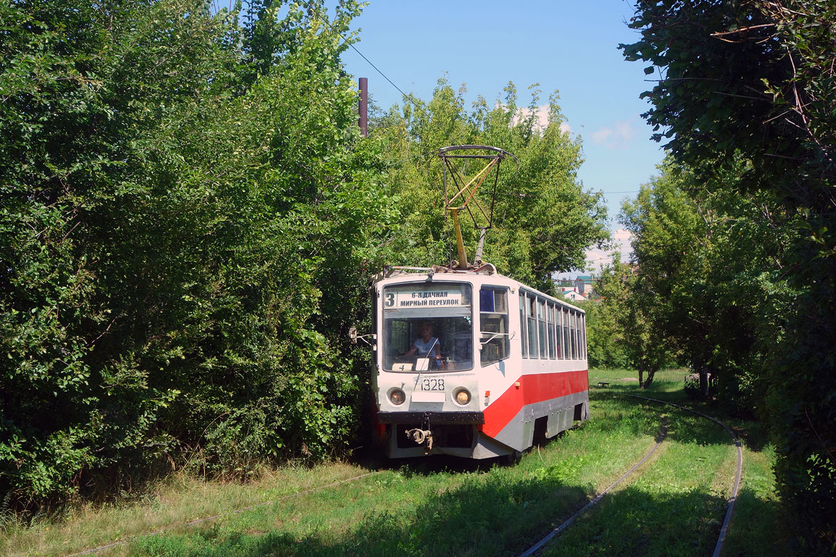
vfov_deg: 27.0
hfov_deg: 39.6
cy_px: 278
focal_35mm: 50
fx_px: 1161
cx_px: 418
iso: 125
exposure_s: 1/500
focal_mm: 18.66
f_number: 4
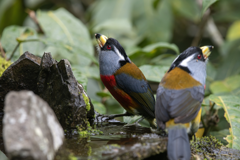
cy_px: 80
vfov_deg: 3.1
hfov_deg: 4.7
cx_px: 120
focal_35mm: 440
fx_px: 2933
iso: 2000
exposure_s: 1/500
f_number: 6.3
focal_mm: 440
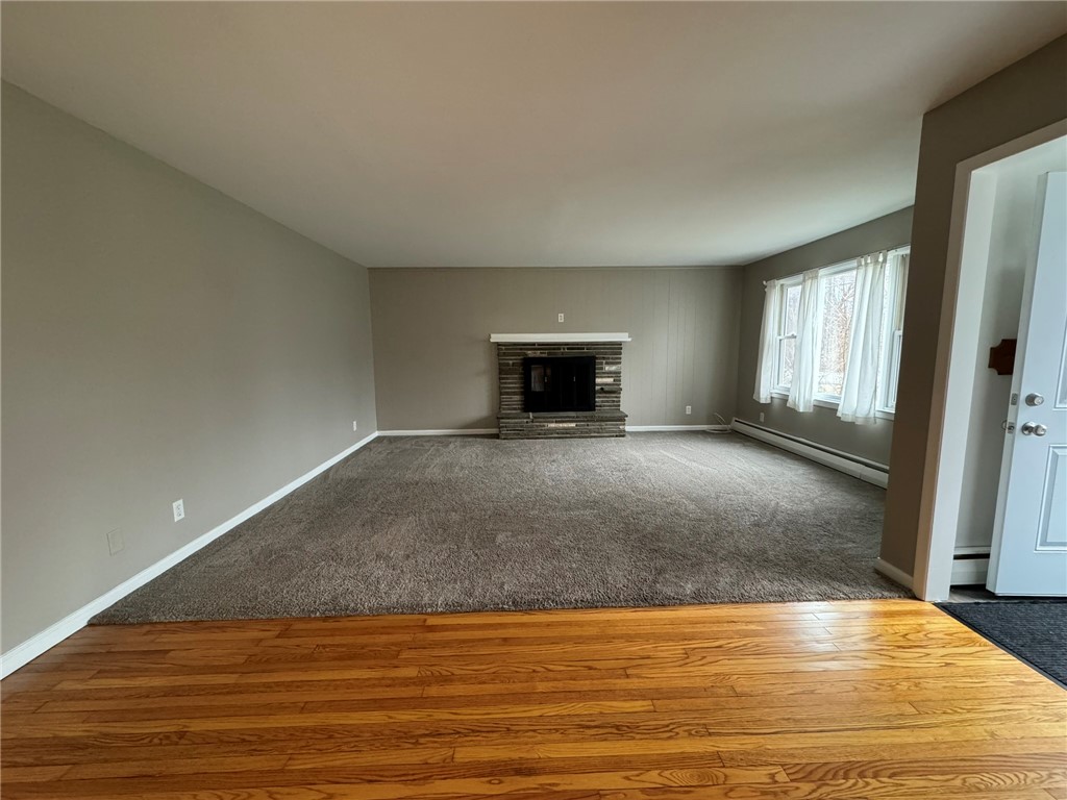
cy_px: 400
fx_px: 432
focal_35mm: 14
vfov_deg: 85.7
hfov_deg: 102.1
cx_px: 534
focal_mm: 2.22
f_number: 2.2
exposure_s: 1/60
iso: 400
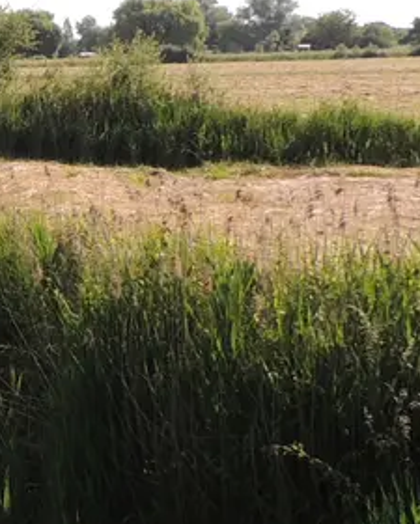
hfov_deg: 13.9
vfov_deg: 19.2
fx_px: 1553
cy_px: 228
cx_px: -304
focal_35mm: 100
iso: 100
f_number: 3
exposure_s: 1/1000
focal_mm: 4.3
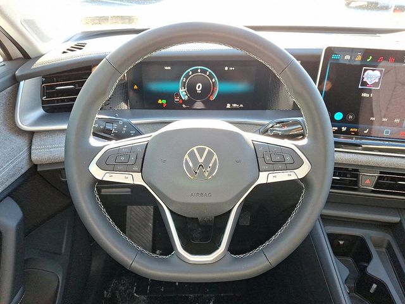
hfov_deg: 69.4
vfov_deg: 54.9
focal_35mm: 25
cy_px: 152
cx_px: 202
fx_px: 292
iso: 79
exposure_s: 1/120
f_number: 1.8
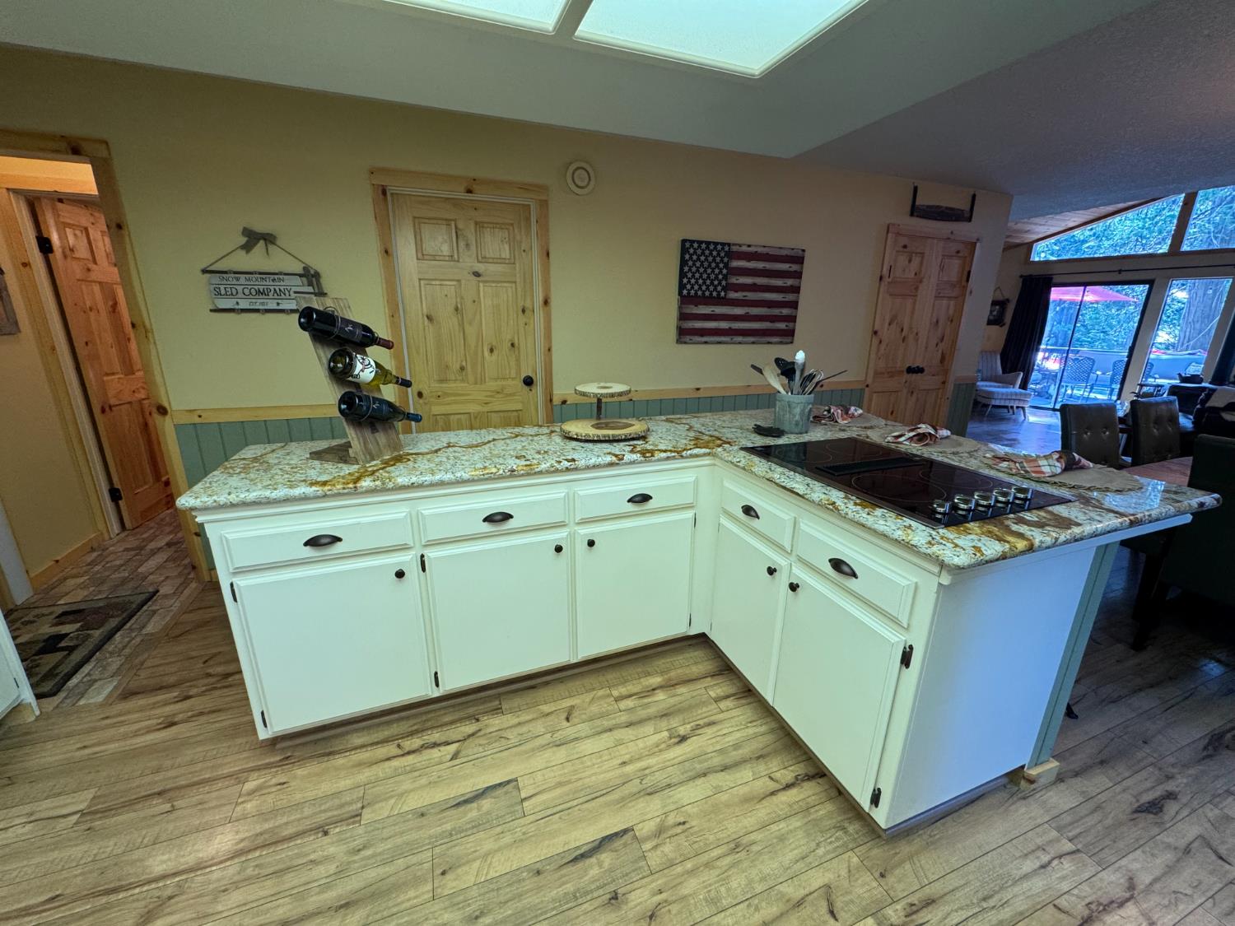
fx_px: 499
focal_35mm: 14
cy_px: 463
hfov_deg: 102.1
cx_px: 618
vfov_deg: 85.7
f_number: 2.2
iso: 200
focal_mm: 2.22
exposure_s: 1/60
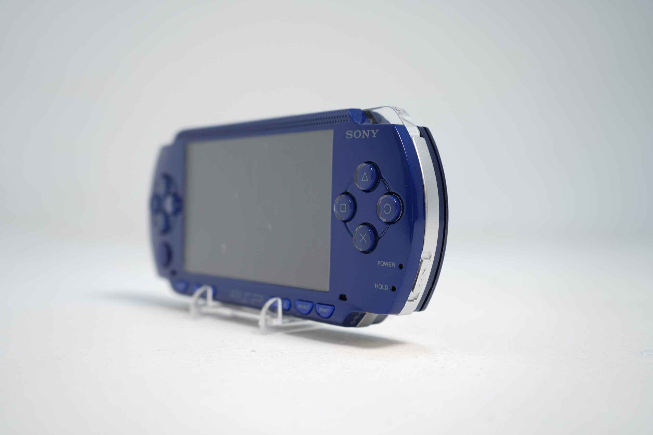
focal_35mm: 41
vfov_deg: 32.6
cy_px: 218
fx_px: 744
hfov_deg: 47.4
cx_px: 326
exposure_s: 1/5
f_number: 5.6
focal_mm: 41
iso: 64
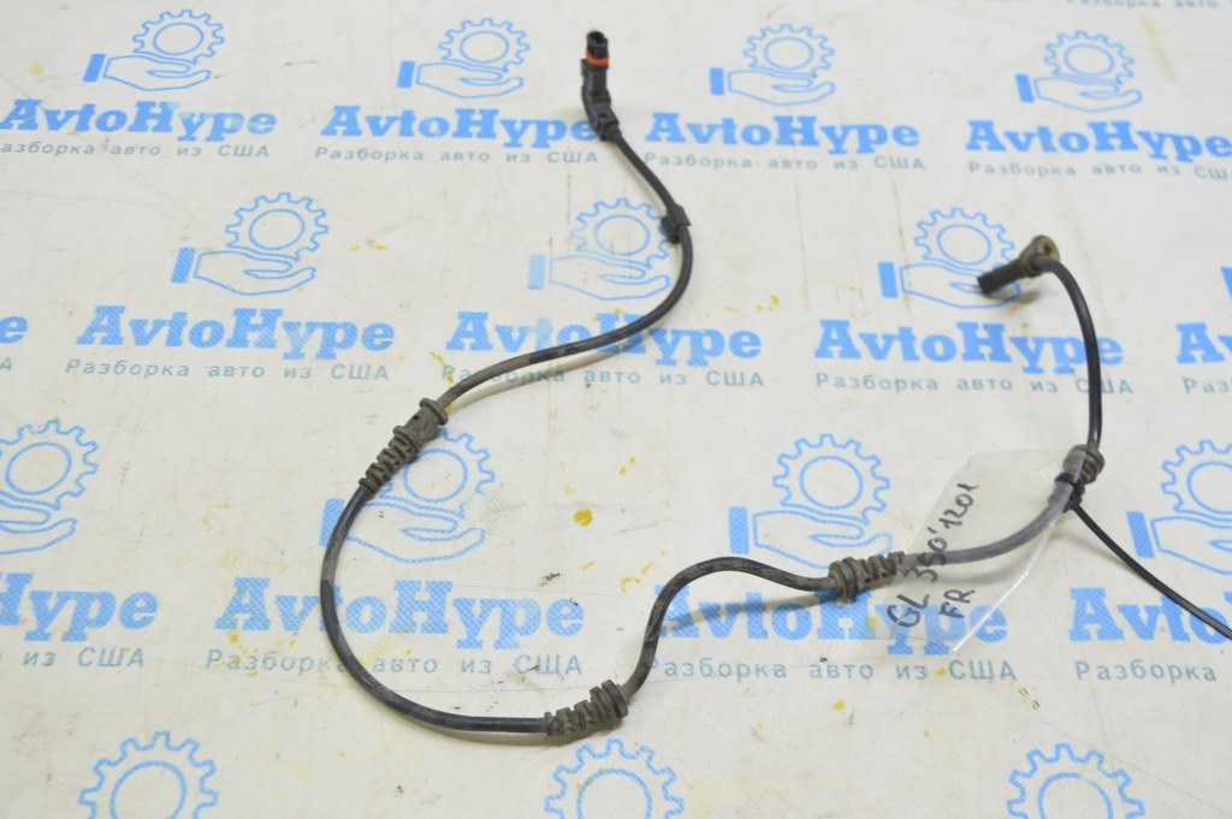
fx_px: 1334
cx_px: 616
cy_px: 410
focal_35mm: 39
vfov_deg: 34.2
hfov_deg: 49.6
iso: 400
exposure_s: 1/20
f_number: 5.6
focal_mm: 26
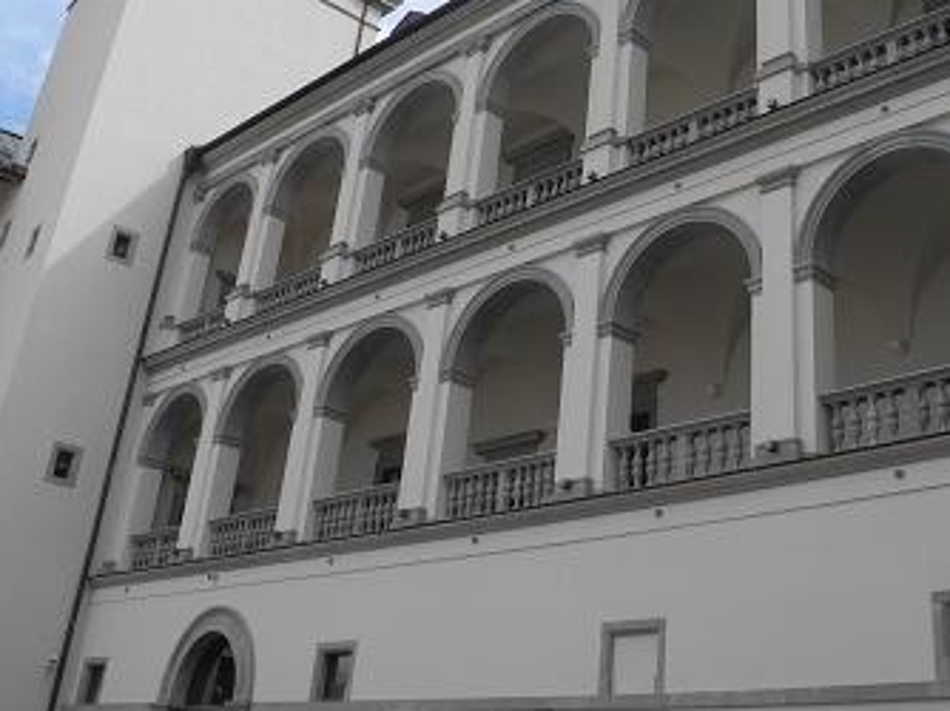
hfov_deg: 40.8
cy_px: 179
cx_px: 626
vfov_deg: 30.9
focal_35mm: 46
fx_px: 1262
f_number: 4
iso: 100
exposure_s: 1/800
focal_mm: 6.4
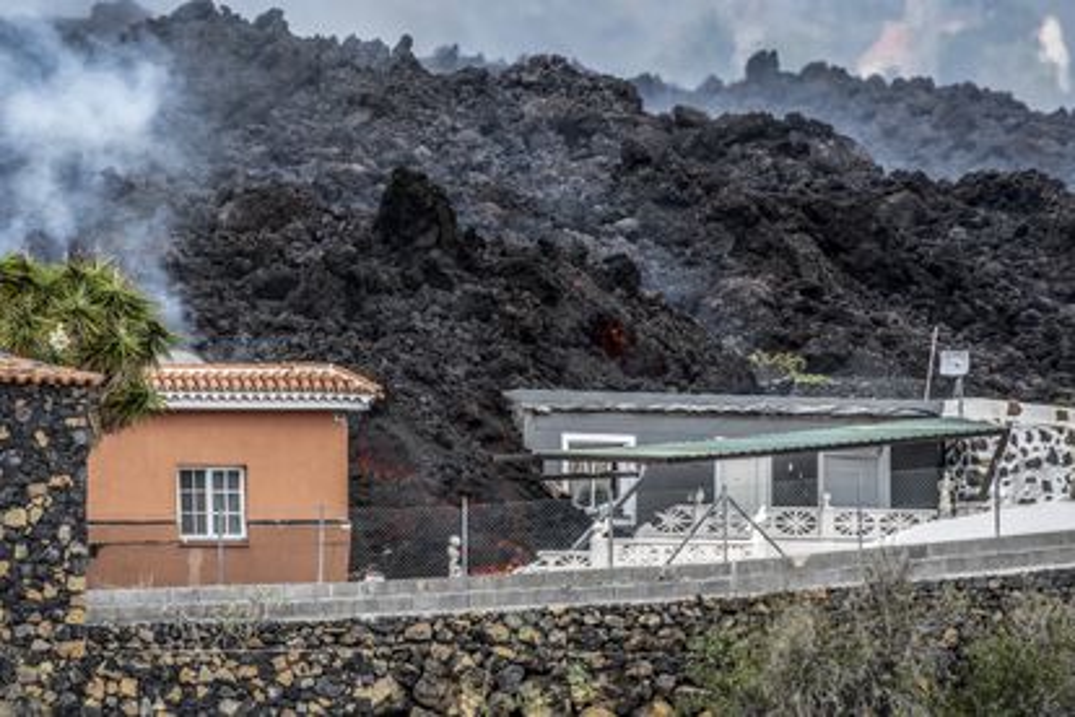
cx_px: 538
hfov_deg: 6.9
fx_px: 8958
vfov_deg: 4.6
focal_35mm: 300
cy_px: 358
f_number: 5.6
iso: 320
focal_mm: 200
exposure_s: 1/500
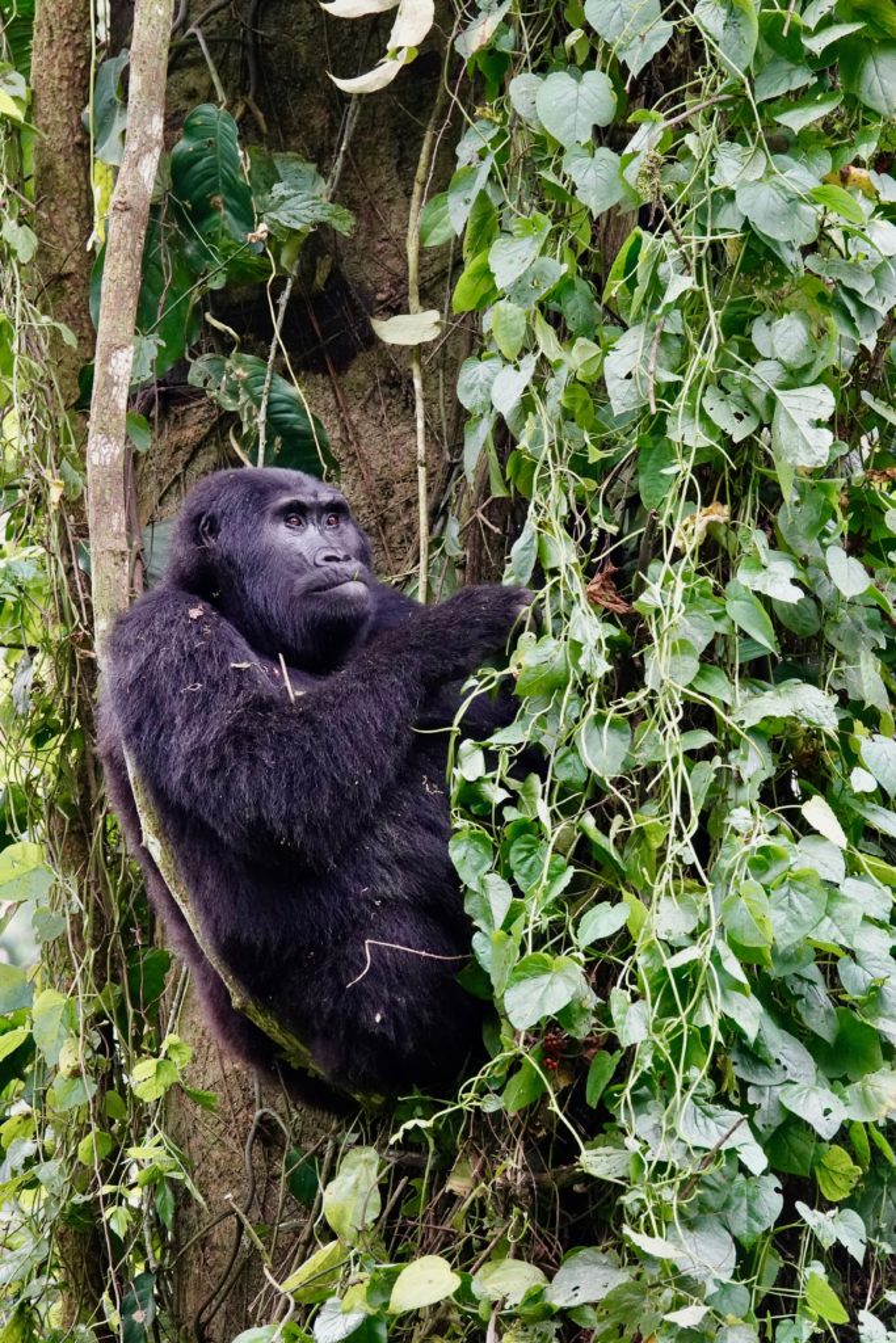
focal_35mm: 238
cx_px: 448
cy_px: 672
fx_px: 8882
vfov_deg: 8.6
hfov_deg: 5.8
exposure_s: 1/250
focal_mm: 87.11
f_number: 4
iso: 2000
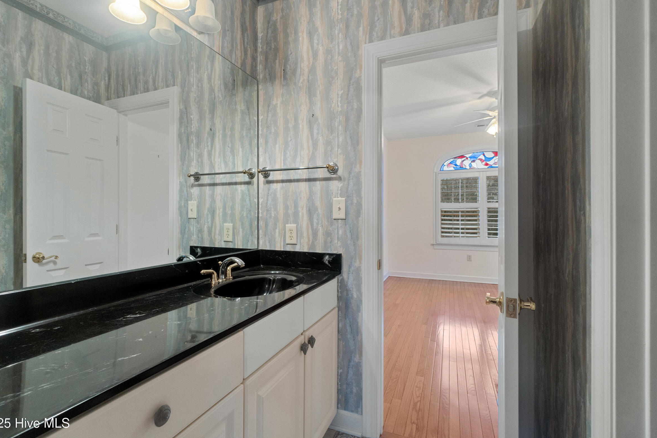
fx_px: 292
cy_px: 211
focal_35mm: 16
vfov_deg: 73.7
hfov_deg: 96.7
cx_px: 321
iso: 400
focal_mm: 10
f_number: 8
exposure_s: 1/1.67
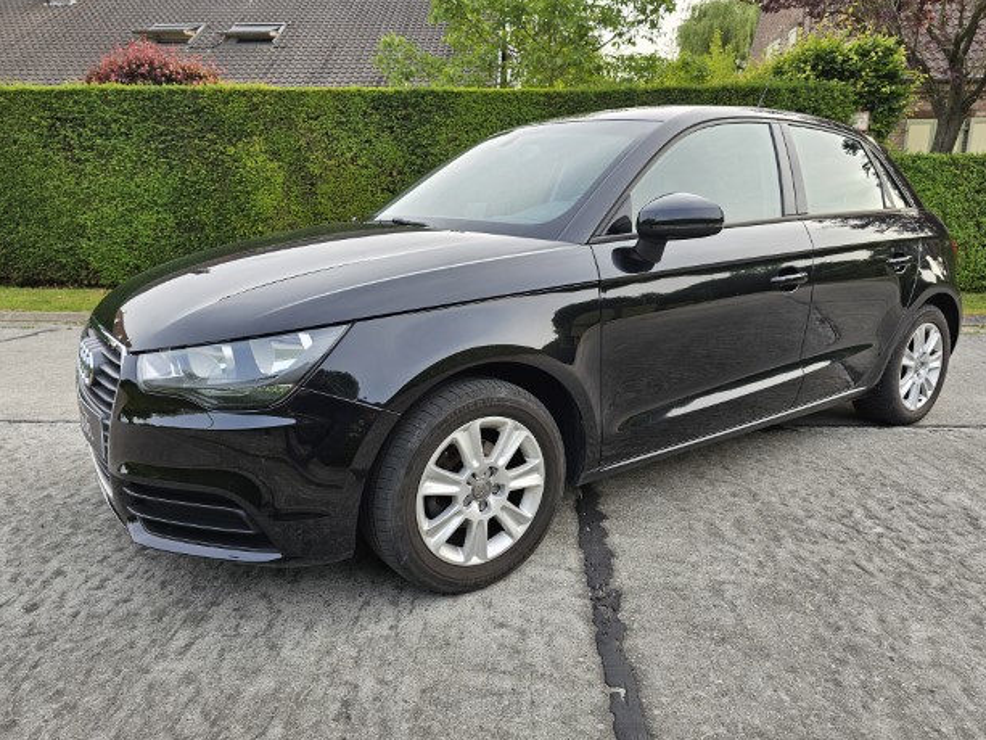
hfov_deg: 71.6
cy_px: 383
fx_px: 684
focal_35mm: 24
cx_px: 511
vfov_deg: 56.8
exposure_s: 1/180
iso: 25
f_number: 1.7
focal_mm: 6.3
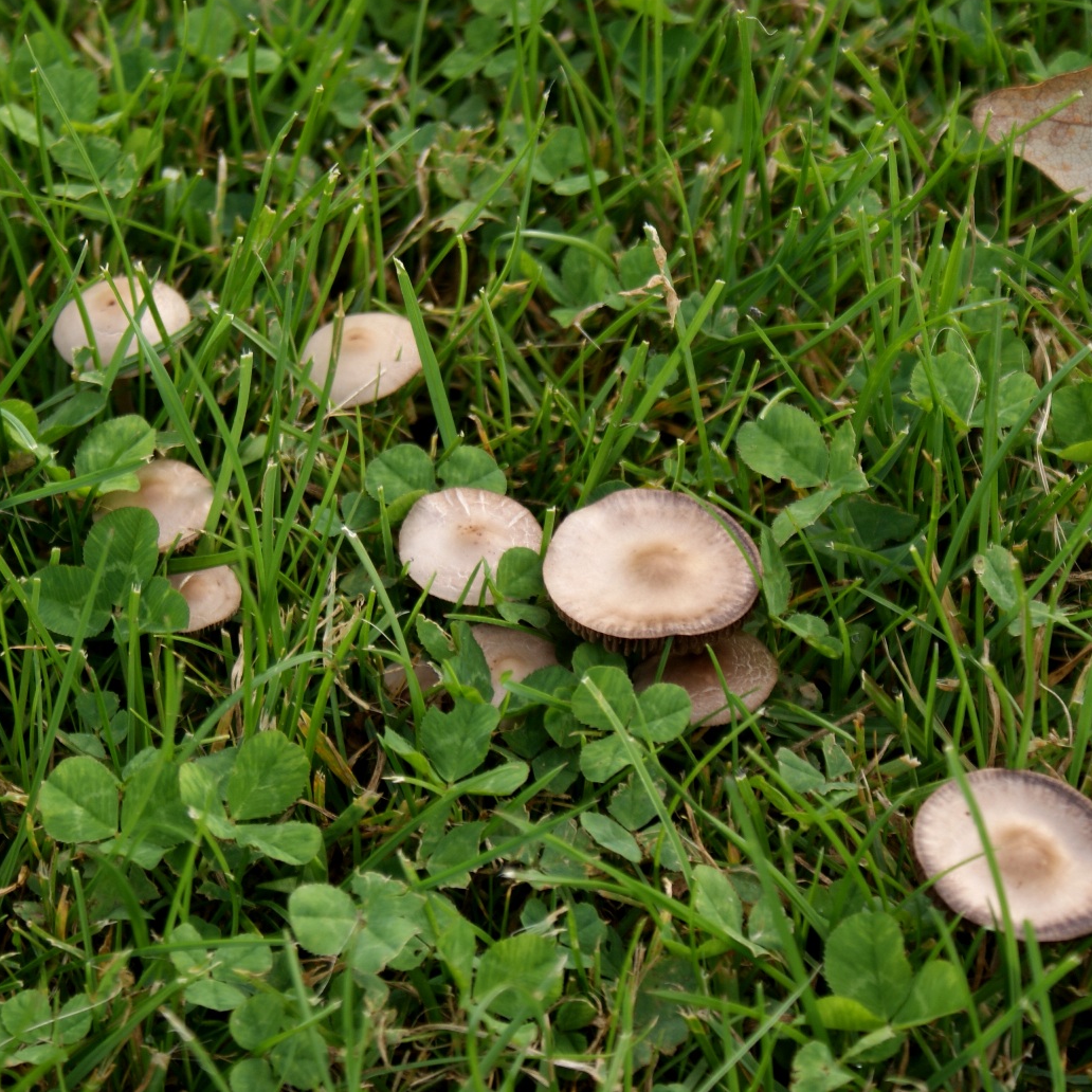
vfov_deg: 15.2
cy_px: 545
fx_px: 4104
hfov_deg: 15.1
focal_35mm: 115
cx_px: 392
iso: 100
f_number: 6.3
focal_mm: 60
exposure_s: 1/125
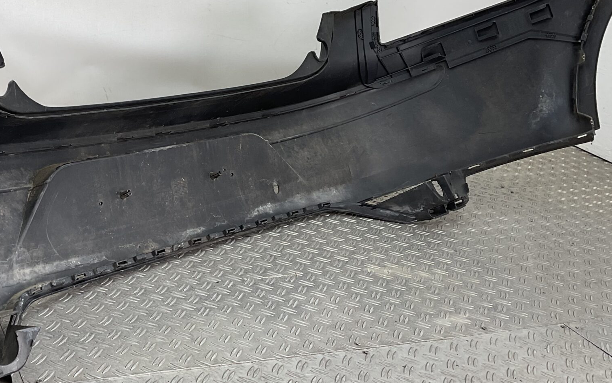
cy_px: 196
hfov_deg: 38.0
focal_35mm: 52
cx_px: 158
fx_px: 867
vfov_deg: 24.9
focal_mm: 3
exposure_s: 1/120
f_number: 1.8
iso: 20
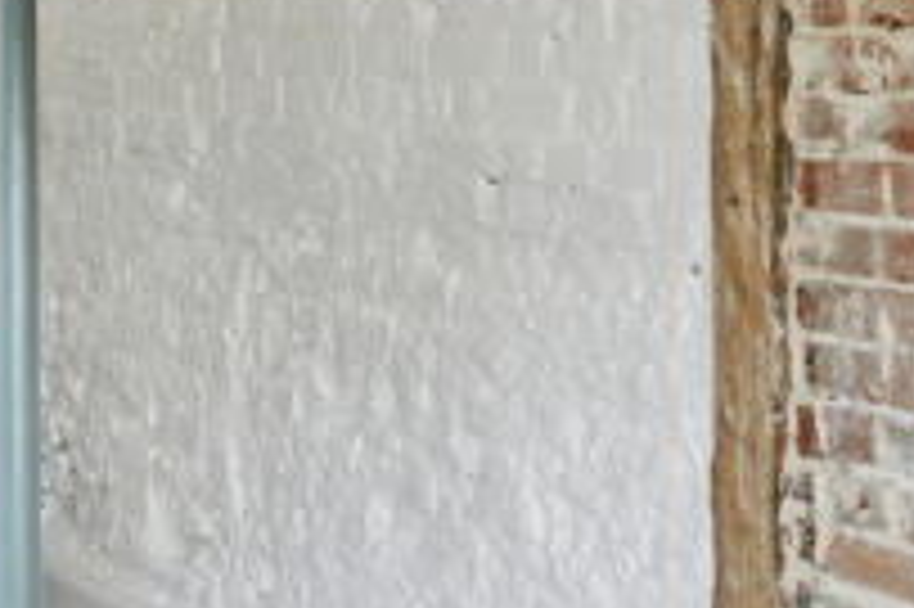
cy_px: 173
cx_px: -1004
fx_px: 3069
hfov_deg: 13.9
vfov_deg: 11.3
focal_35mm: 121
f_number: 8
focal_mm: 24
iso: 320
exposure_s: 1/25
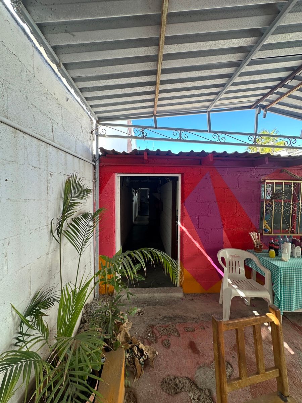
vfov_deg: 102.1
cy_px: 202
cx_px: 151
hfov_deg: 85.7
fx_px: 163
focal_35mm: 14
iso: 40
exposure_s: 1/138
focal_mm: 2.22
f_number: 2.2
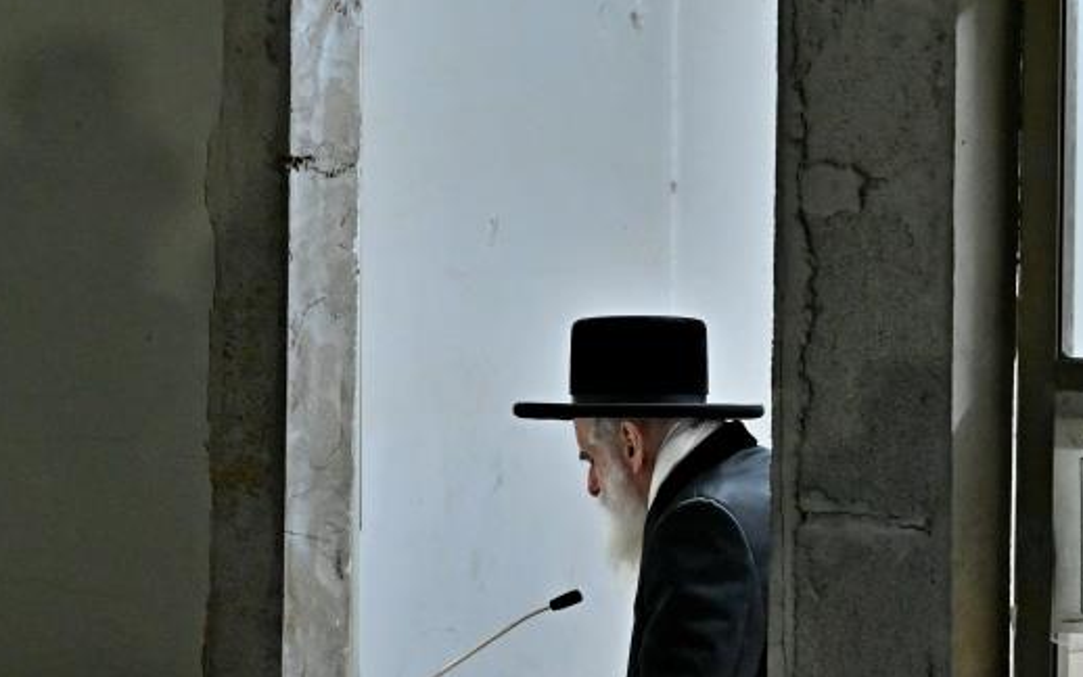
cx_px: 677
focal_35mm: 139
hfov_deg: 15.0
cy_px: 391
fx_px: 4104
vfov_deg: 9.4
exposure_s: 1/125
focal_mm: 46
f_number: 4
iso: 1250
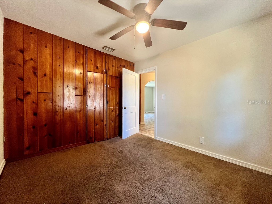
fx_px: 102
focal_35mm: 13
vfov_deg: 89.9
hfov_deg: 106.2
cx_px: 136
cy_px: 102
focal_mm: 1.57
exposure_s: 1/60
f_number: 1.8
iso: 250
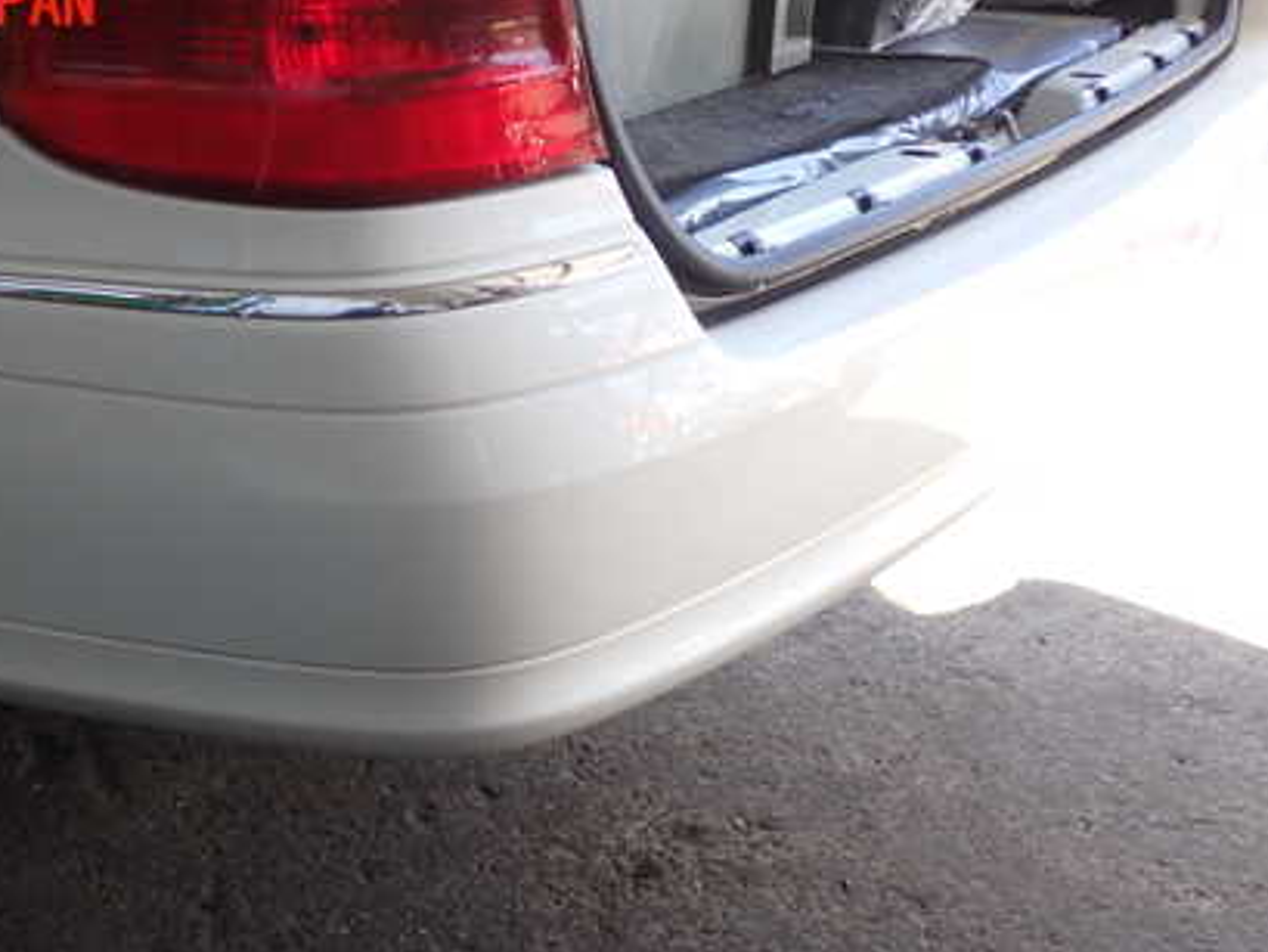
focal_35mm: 44
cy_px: 664
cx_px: 462
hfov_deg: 42.6
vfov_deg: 32.5
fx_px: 1612
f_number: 2.3
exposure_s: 1/80
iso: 100
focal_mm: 5.4
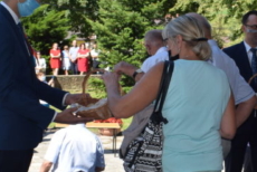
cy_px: 133
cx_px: 215
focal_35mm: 75
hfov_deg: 26.3
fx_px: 536
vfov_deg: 18.1
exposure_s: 1/200
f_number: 7.1
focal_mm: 18
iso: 100
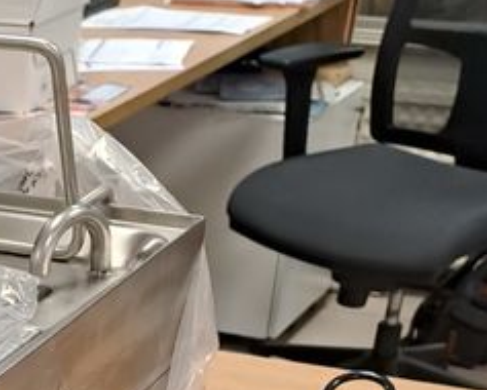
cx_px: -144
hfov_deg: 17.5
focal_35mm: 103
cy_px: 755
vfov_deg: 13.1
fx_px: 1486
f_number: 1.8
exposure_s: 1/50
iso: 160
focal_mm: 4.65
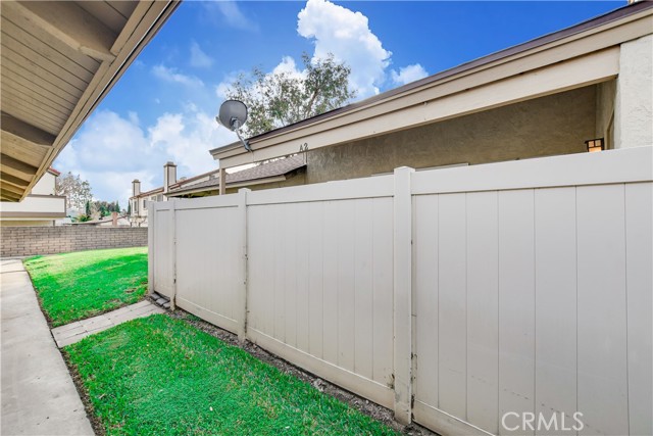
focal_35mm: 15
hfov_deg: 100.4
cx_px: 326
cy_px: 218
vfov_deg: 77.4
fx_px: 272
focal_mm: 10
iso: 400
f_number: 10
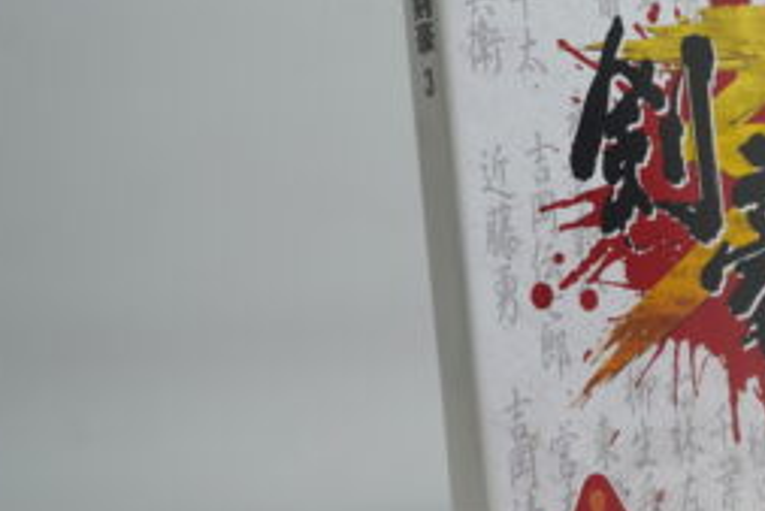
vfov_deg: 15.2
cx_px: 668
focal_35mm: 90
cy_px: 184
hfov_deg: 22.1
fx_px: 1914
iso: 100
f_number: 4.5
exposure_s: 1/50
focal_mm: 38
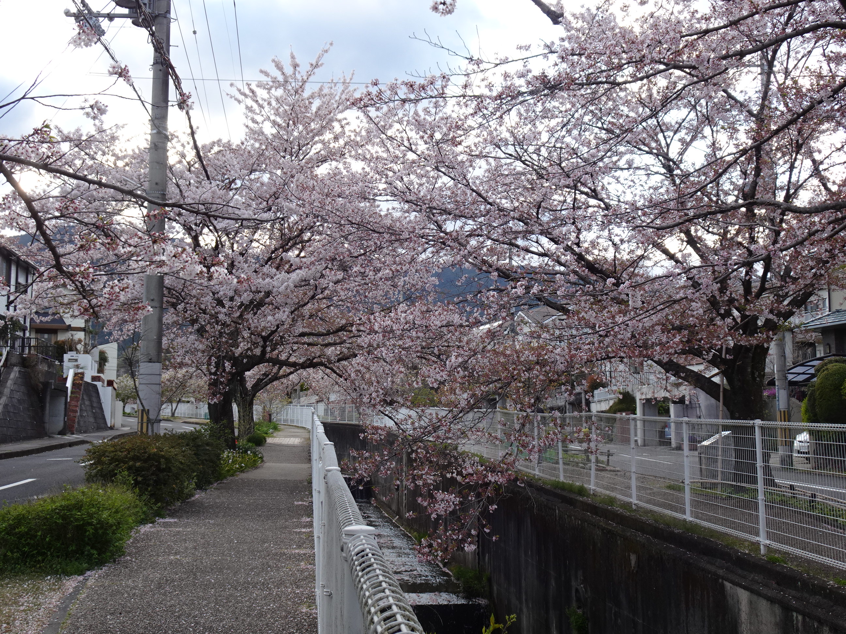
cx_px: 423
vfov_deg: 33.6
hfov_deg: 43.9
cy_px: 317
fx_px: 1051
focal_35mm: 43
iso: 80
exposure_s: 1/100
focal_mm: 7.06
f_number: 4
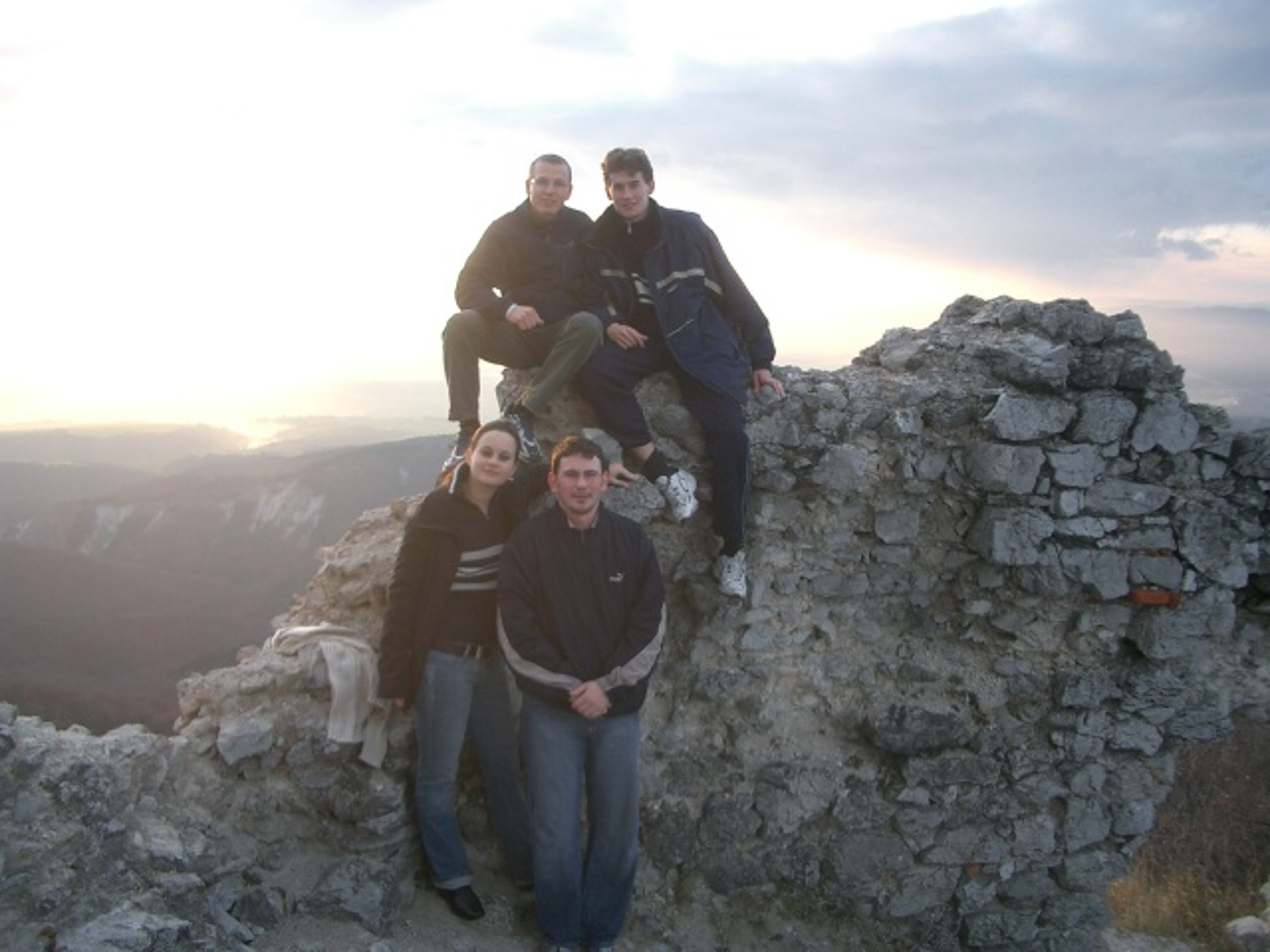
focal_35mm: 35
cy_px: 476
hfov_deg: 52.6
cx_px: 635
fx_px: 1284
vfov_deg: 40.7
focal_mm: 5.8
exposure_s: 1/125
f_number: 2.6
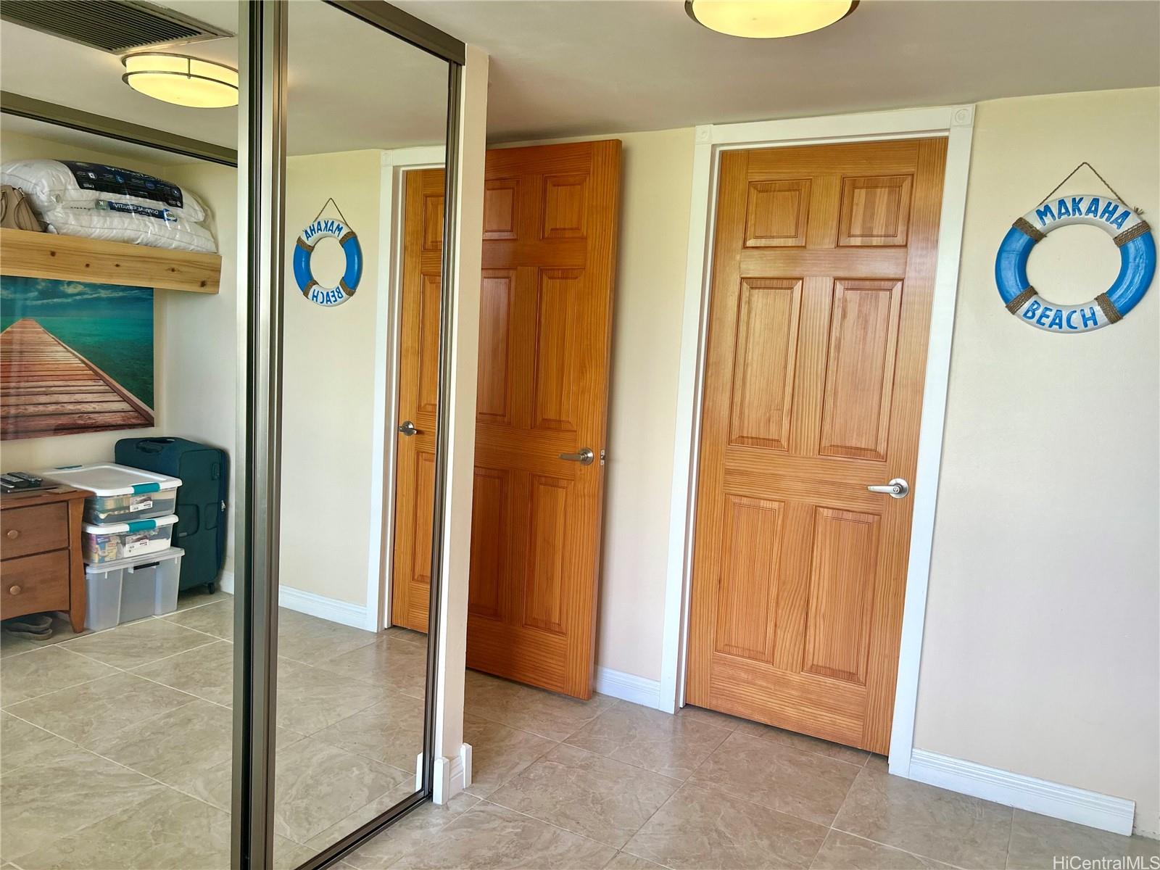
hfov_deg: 67.3
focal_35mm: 26
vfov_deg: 53.1
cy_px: 435
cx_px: 580
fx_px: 871
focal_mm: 5.7
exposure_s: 1/121
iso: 100
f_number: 1.5
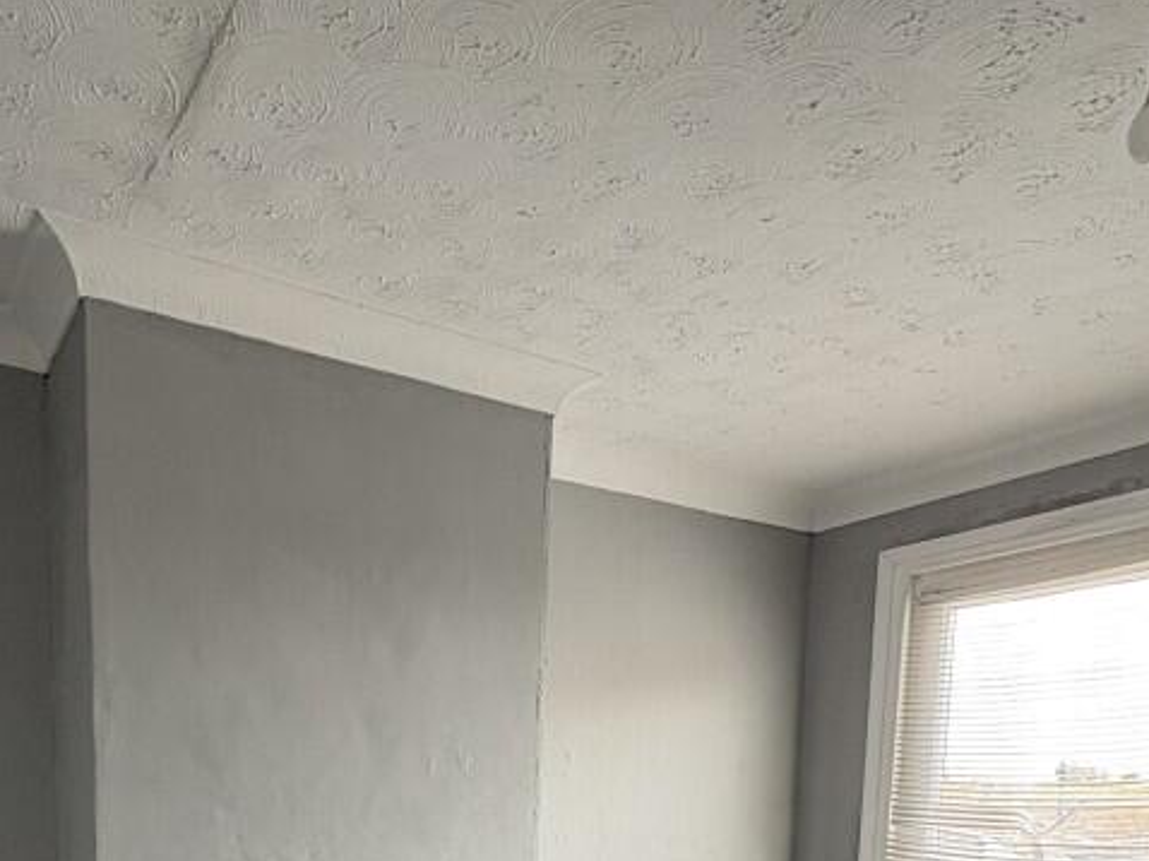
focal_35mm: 30
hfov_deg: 58.9
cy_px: 912
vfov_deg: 39.6
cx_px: 401
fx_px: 995
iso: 250
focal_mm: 2.22
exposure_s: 1/92
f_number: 2.2
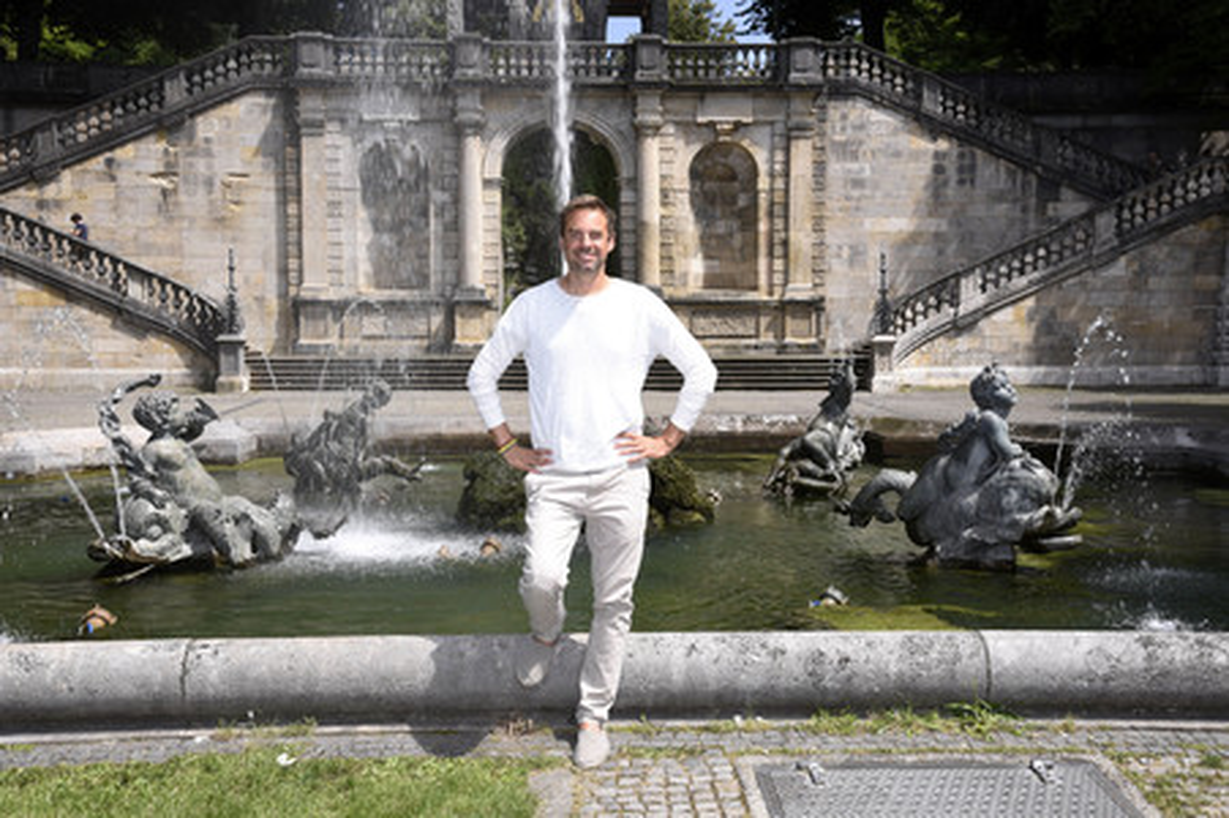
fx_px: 1501
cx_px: 614
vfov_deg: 30.5
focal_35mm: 44
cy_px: 409
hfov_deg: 44.5
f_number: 11
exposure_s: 1/160
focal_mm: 44
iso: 250
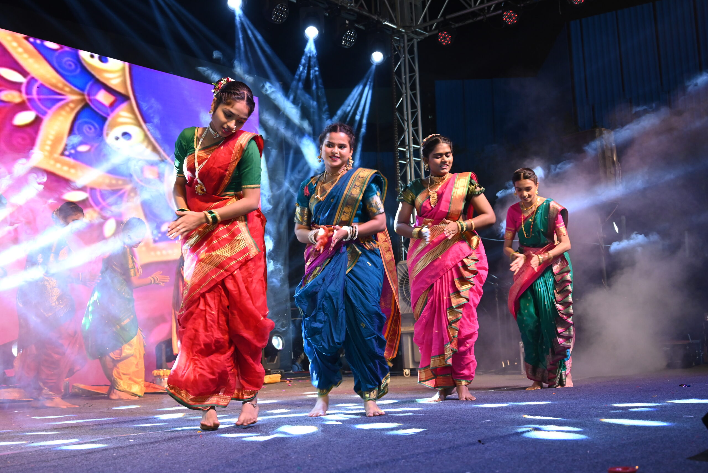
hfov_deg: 44.5
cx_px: 354
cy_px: 236
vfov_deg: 30.5
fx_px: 866
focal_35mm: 44
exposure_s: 1/160
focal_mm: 44
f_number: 5
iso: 1250
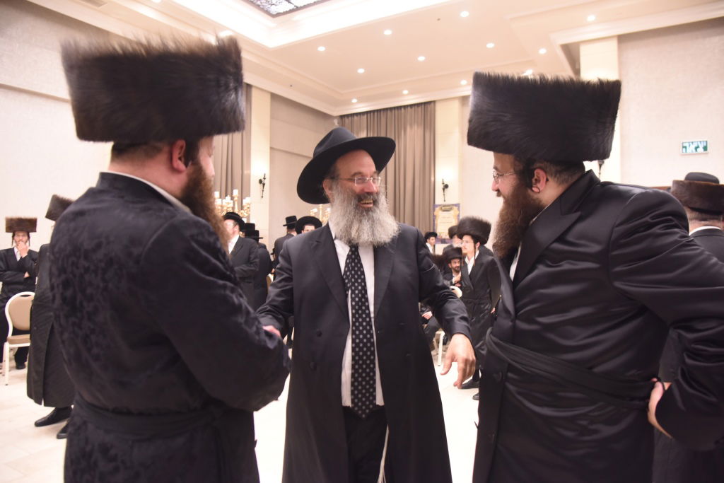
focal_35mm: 24
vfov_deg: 53.1
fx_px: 483
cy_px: 242
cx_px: 362
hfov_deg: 73.7
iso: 2500
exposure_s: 1/100
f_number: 4.5
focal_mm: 24
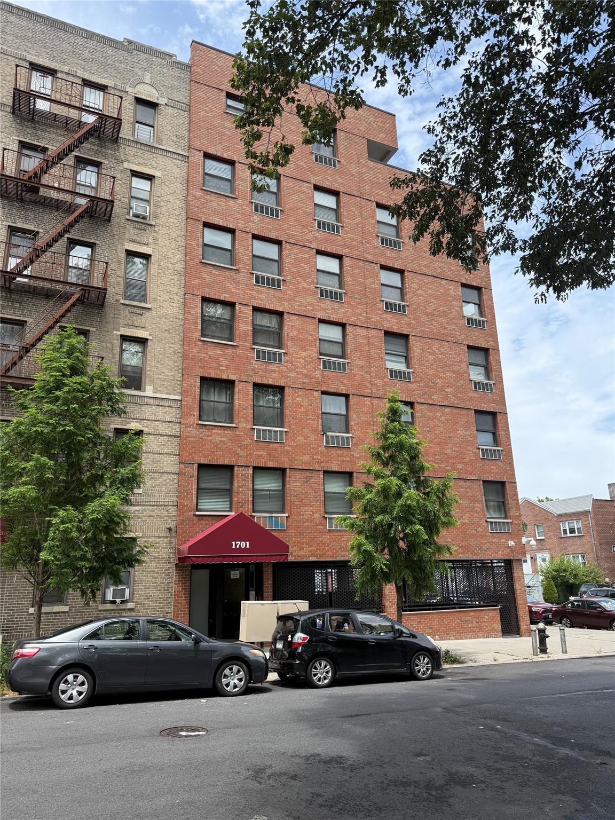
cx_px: 308
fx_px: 569
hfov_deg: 56.8
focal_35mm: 24
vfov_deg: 71.6
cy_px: 410
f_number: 1.78
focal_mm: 6.76
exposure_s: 1/2907
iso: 100
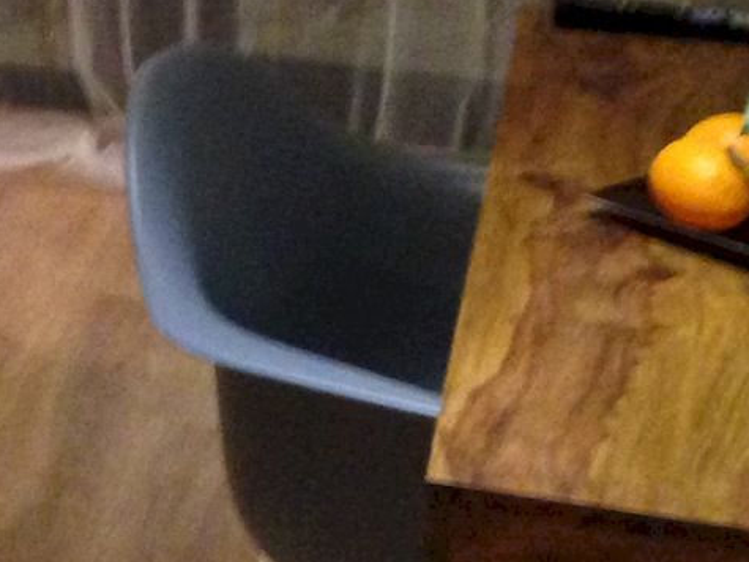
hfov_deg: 13.4
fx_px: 3007
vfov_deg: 10.3
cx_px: -374
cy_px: -313
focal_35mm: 139
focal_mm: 4.12
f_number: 2.4
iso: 400
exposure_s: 1/15
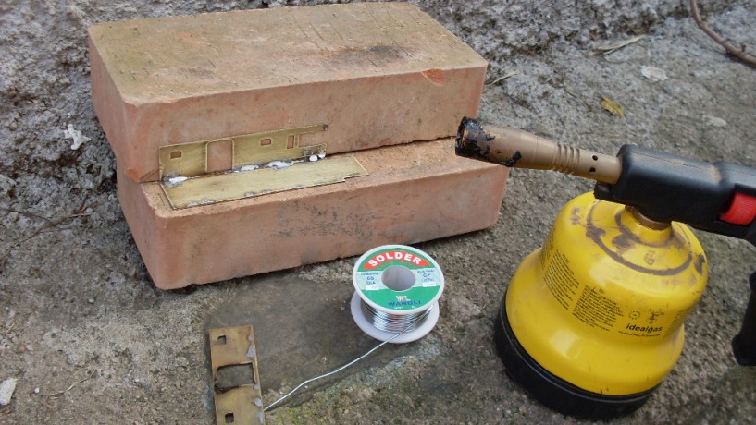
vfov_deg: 28.4
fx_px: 842
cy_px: 228
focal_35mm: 42
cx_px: 383
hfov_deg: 48.3
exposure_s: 1/180
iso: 80
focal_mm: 6.3
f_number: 2.8
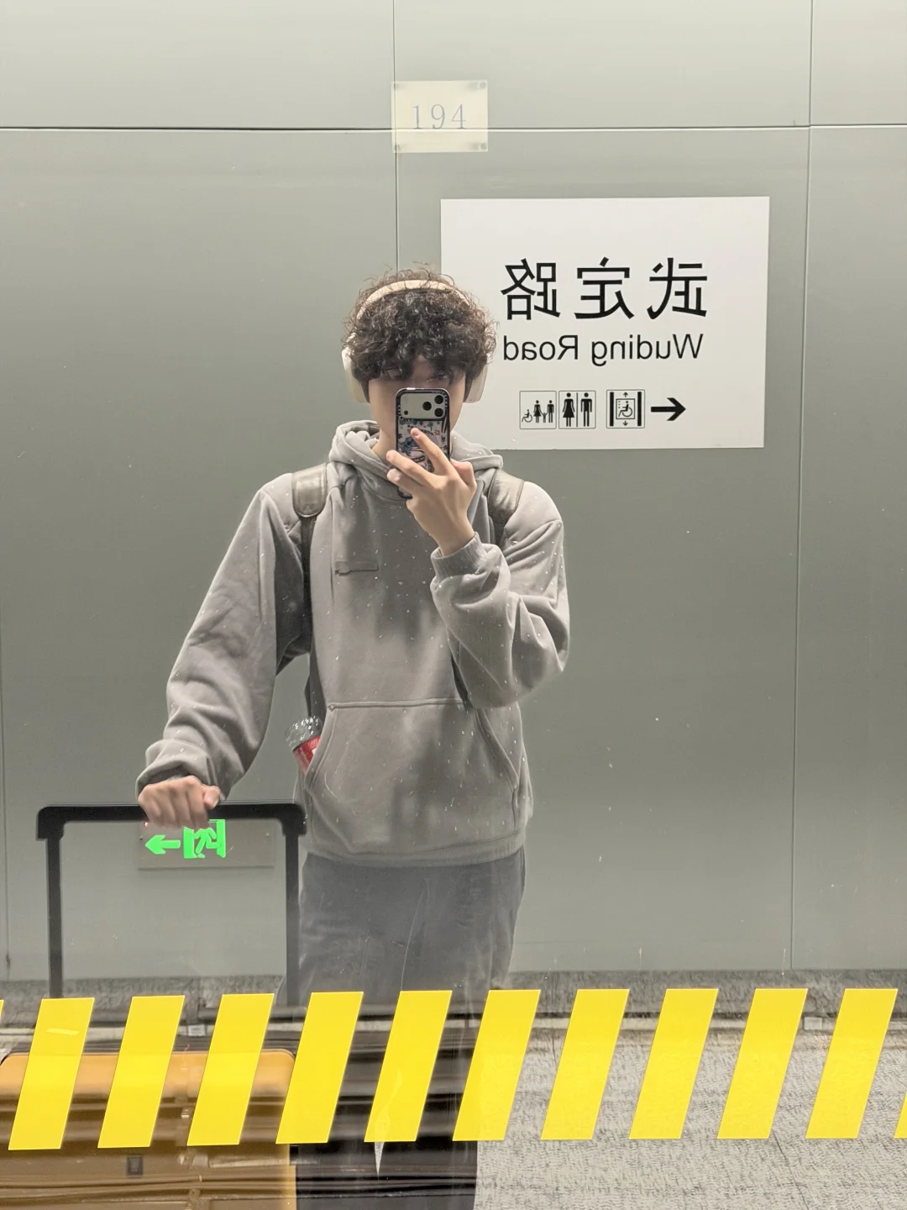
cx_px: 454
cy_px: 605
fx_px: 1677
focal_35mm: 48
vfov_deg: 39.7
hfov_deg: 30.3
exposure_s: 1/33
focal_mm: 6.76
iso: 500
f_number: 1.78
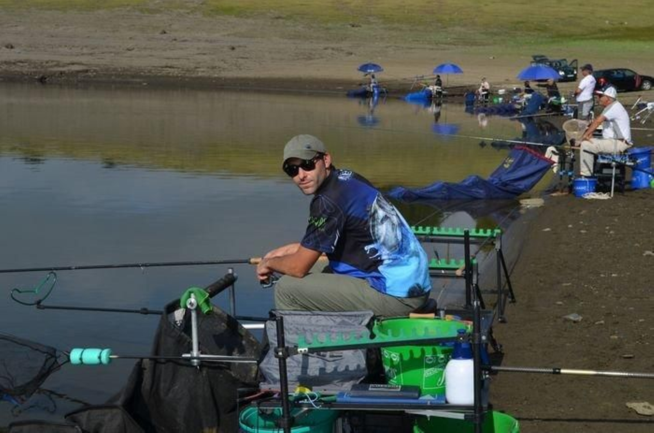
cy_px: 216
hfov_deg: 33.5
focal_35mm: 60
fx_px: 1087
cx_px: 327
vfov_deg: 22.5
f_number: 9
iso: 100
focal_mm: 40
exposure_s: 1/320
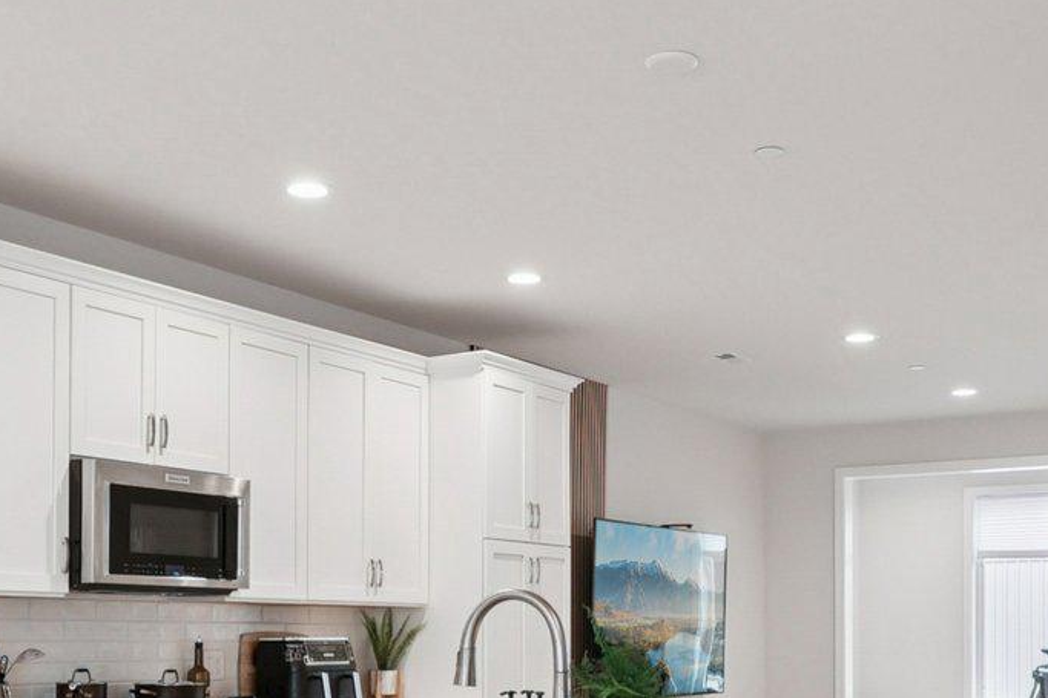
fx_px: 1397
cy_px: 622
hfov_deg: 41.1
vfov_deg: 27.1
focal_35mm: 48
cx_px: 497
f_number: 8
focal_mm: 16
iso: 400
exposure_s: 1/13
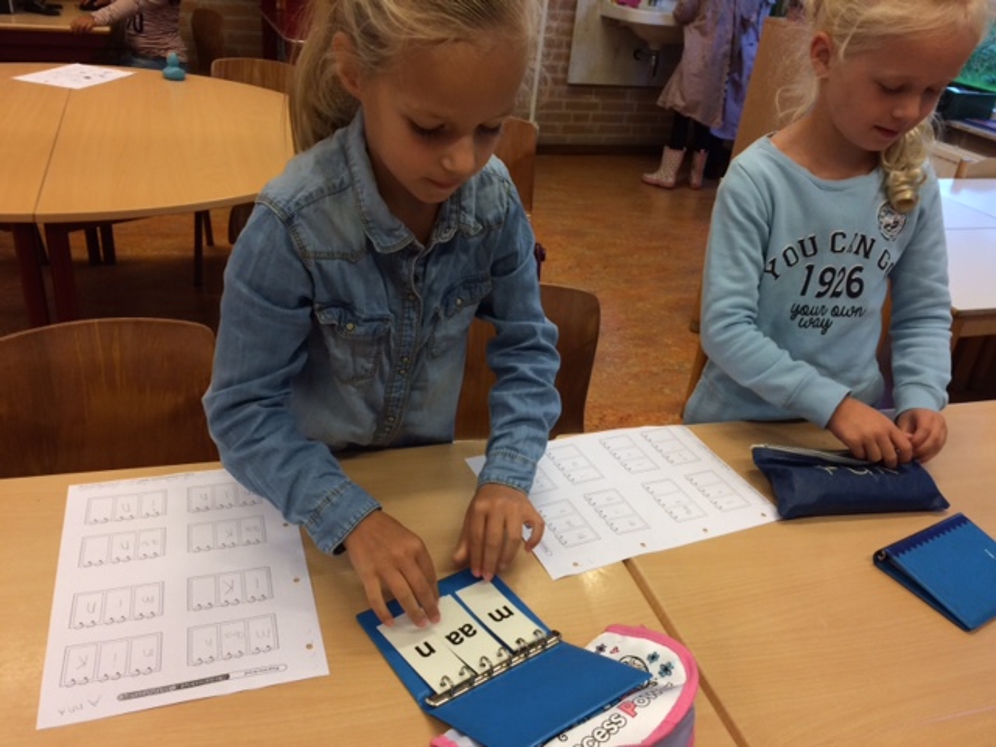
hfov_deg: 61.7
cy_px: 374
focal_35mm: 29
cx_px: 498
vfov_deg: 48.2
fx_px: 834
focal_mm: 4.15
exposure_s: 1/33
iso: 40
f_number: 2.2
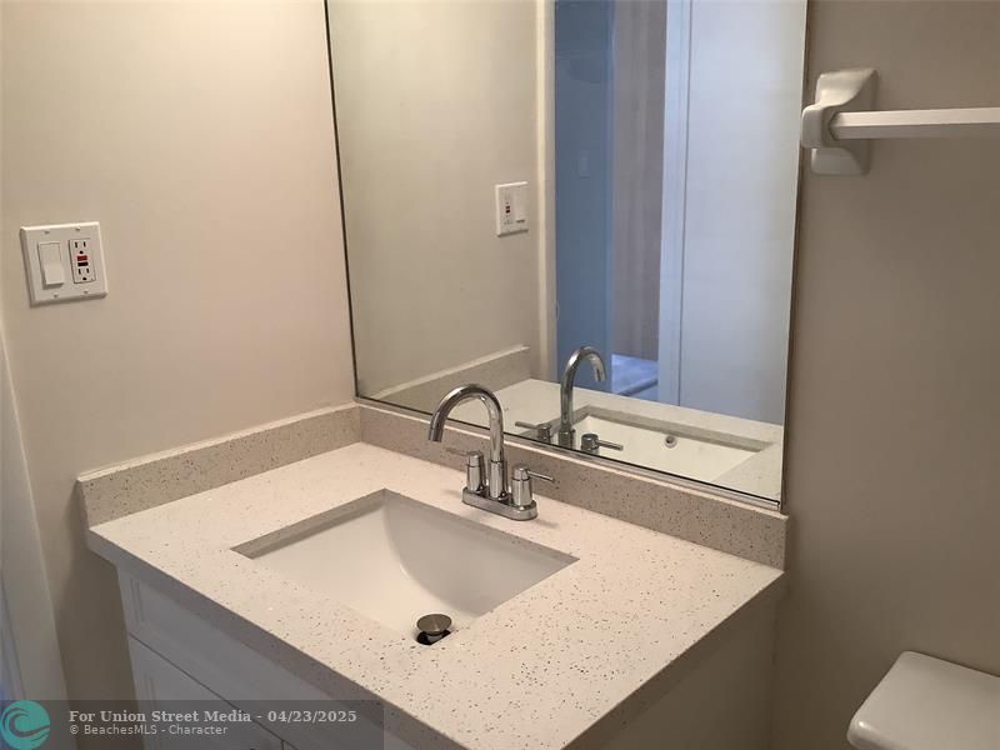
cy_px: 375
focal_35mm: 31
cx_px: 500
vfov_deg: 45.4
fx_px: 896
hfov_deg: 58.4
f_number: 2.4
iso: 125
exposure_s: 1/50
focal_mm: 3.3
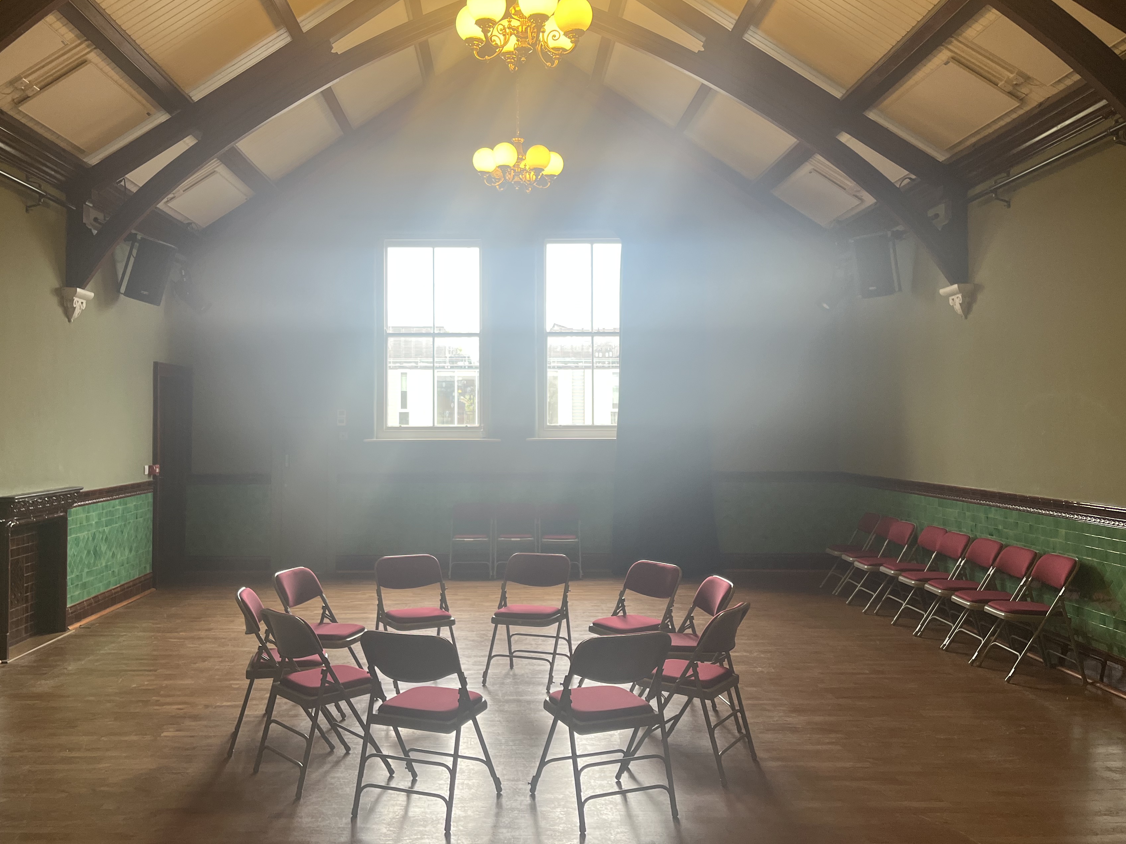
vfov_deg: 45.4
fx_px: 1008
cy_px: 388
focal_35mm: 31
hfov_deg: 58.3
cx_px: 511
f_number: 1.6
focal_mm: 5.1
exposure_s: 1/100
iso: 64
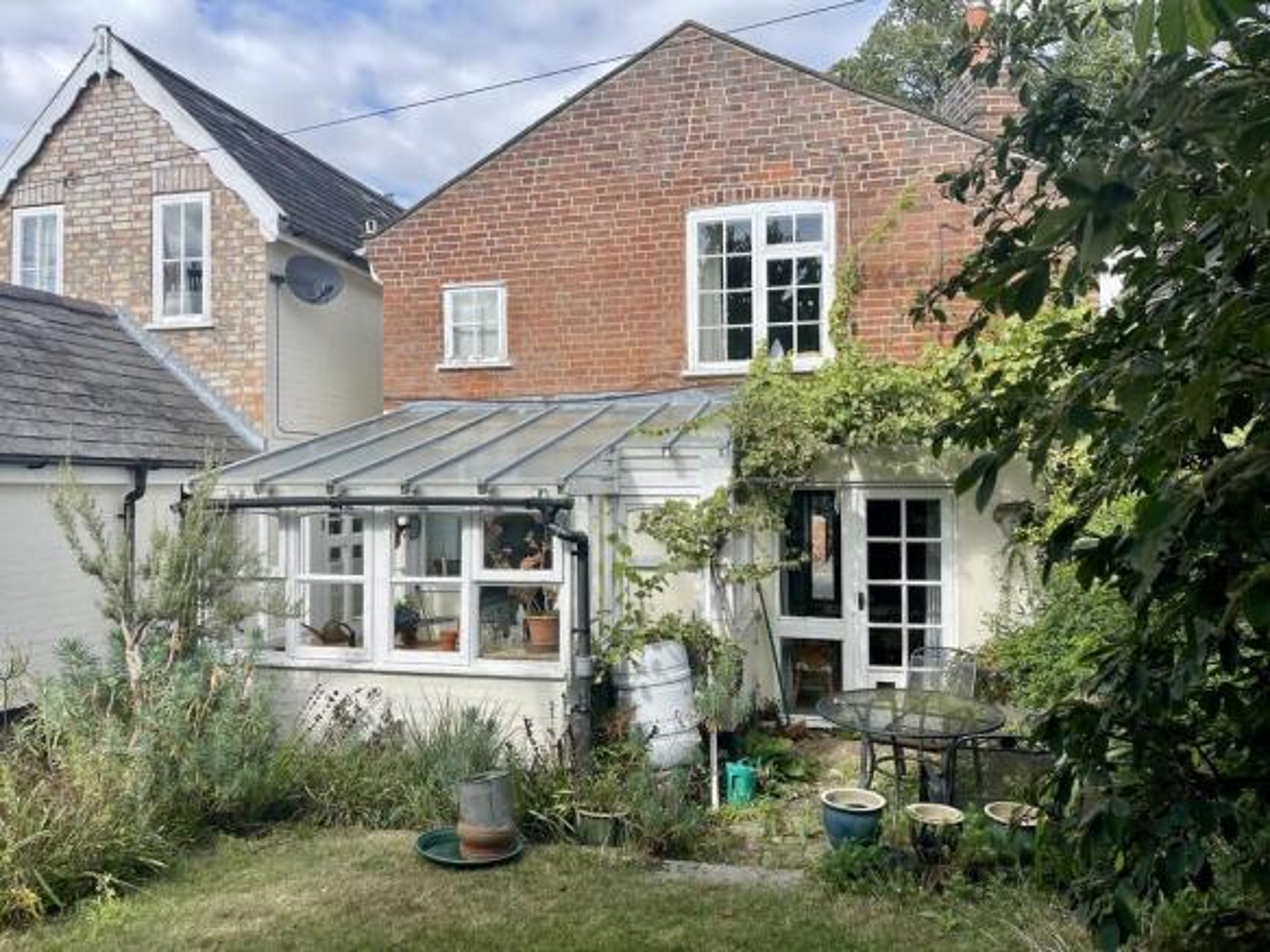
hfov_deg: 69.4
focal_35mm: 25
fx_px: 917
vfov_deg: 54.9
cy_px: 476
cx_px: 635
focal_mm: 5.1
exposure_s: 1/2083
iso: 32
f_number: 1.6
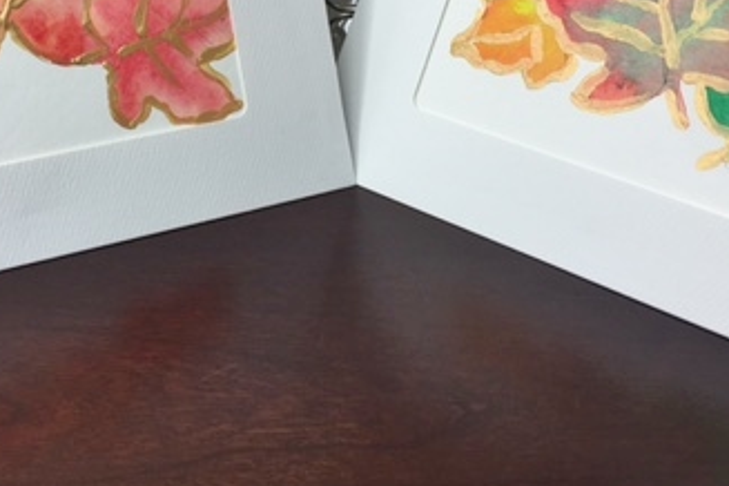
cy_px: 69
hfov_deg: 33.8
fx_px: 1195
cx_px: 288
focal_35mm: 59
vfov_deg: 22.5
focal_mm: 4.15
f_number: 2.2
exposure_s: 1/154
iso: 25
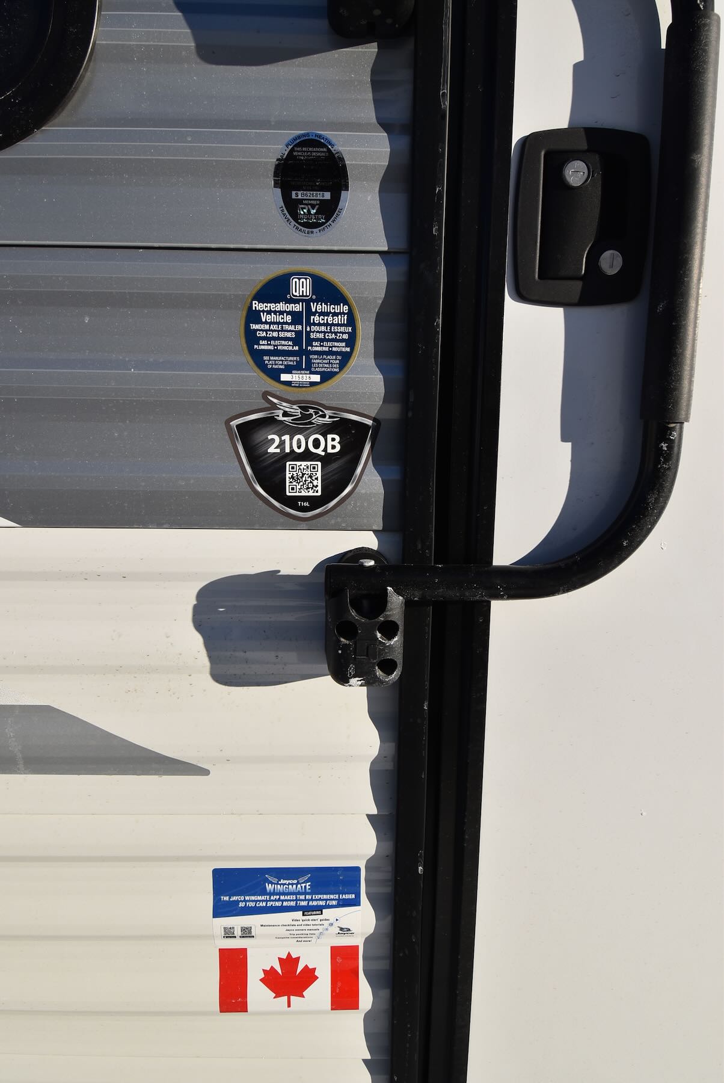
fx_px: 587
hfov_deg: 63.3
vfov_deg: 85.4
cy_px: 542
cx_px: 362
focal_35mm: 20
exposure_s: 1/400
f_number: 10
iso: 200
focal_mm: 13
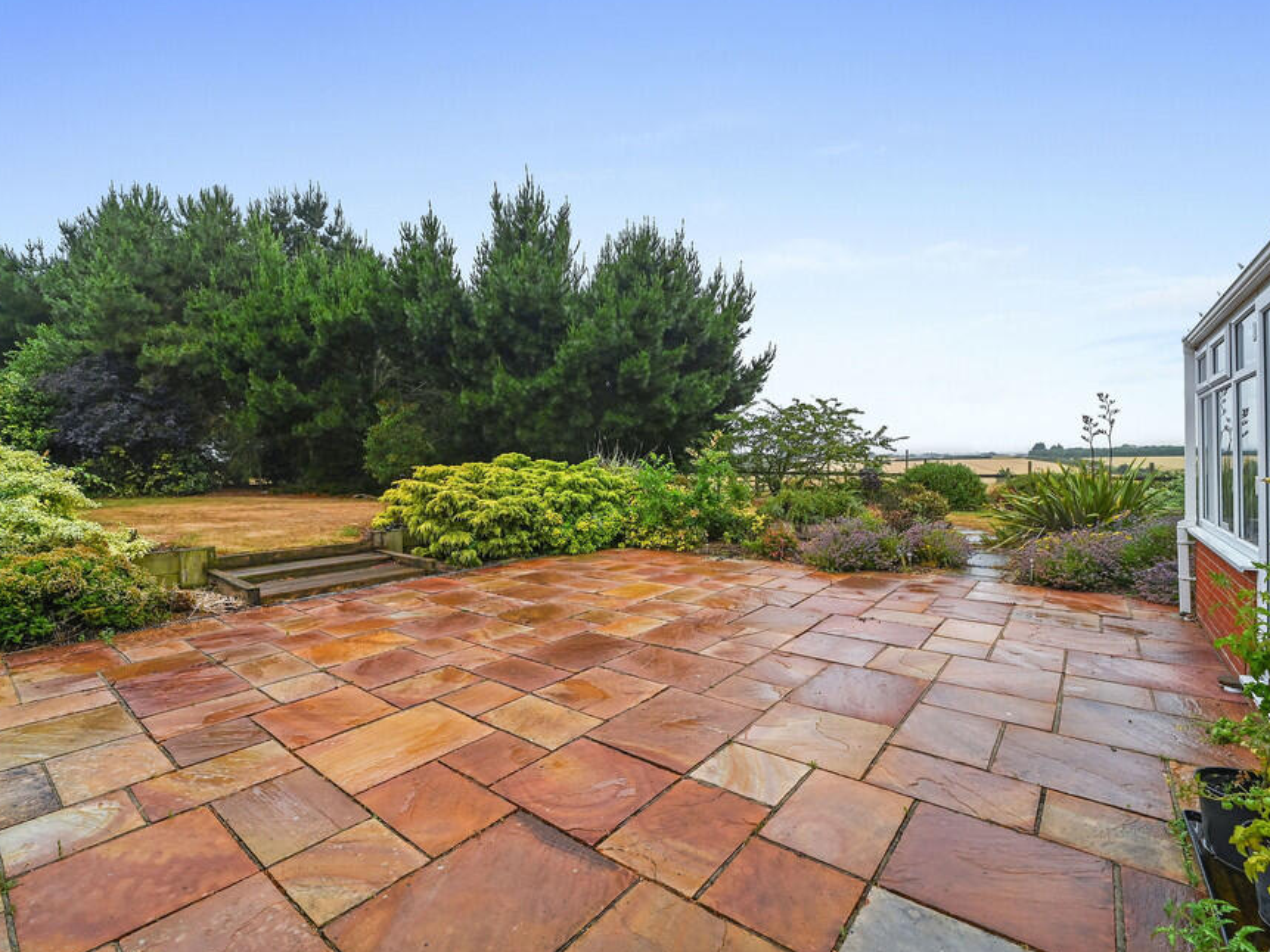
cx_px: 603
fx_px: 587
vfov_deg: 78.1
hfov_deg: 94.4
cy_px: 458
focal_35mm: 16
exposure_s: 1/500
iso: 500
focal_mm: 14
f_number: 8
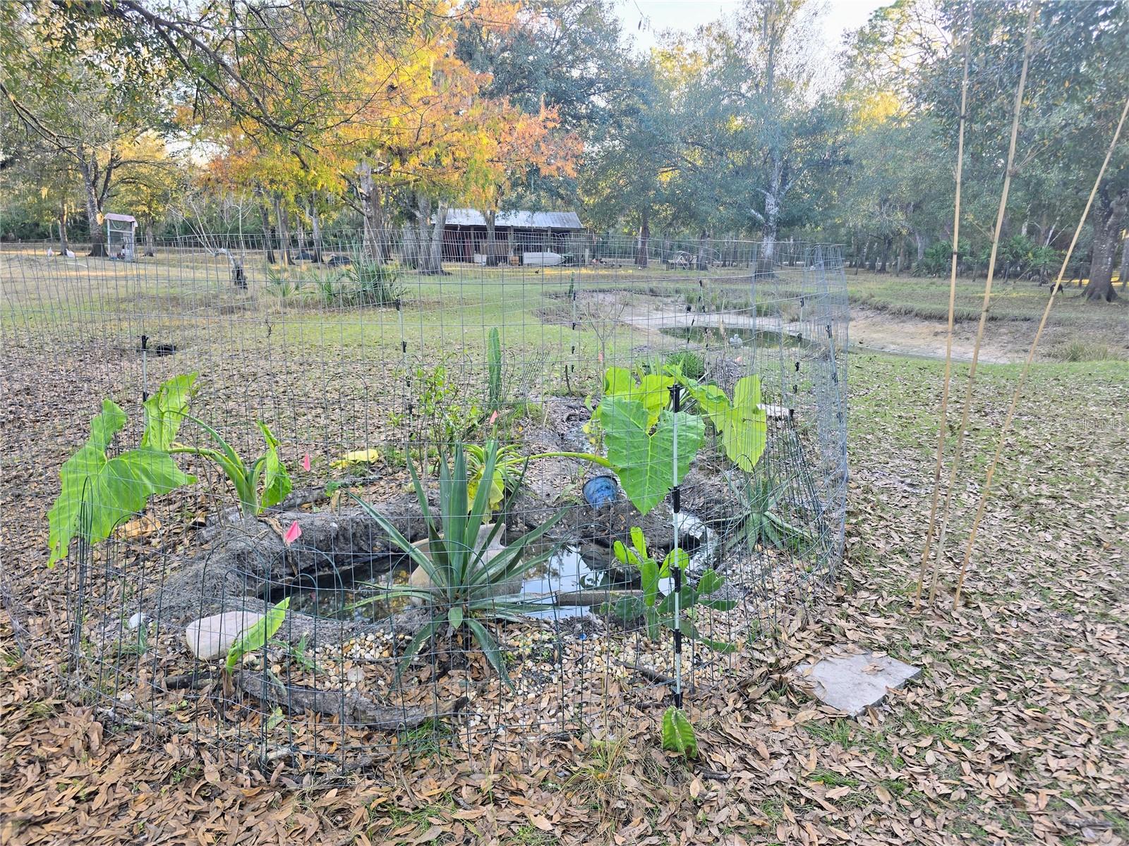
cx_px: 564
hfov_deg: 73.9
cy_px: 423
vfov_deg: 58.9
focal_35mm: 23
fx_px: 750
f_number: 1.7
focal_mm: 6.3
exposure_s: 1/180
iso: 40
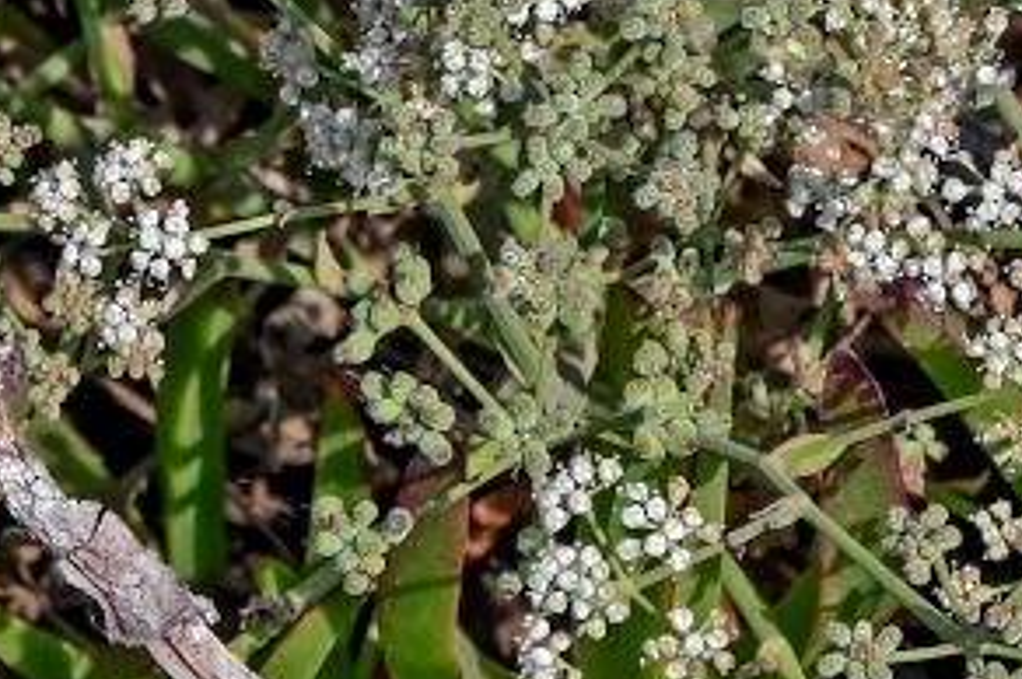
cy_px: -570
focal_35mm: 346
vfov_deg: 3.9
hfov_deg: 6.0
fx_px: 9811
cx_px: 432
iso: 100
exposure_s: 1/400
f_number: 7.1
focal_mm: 56
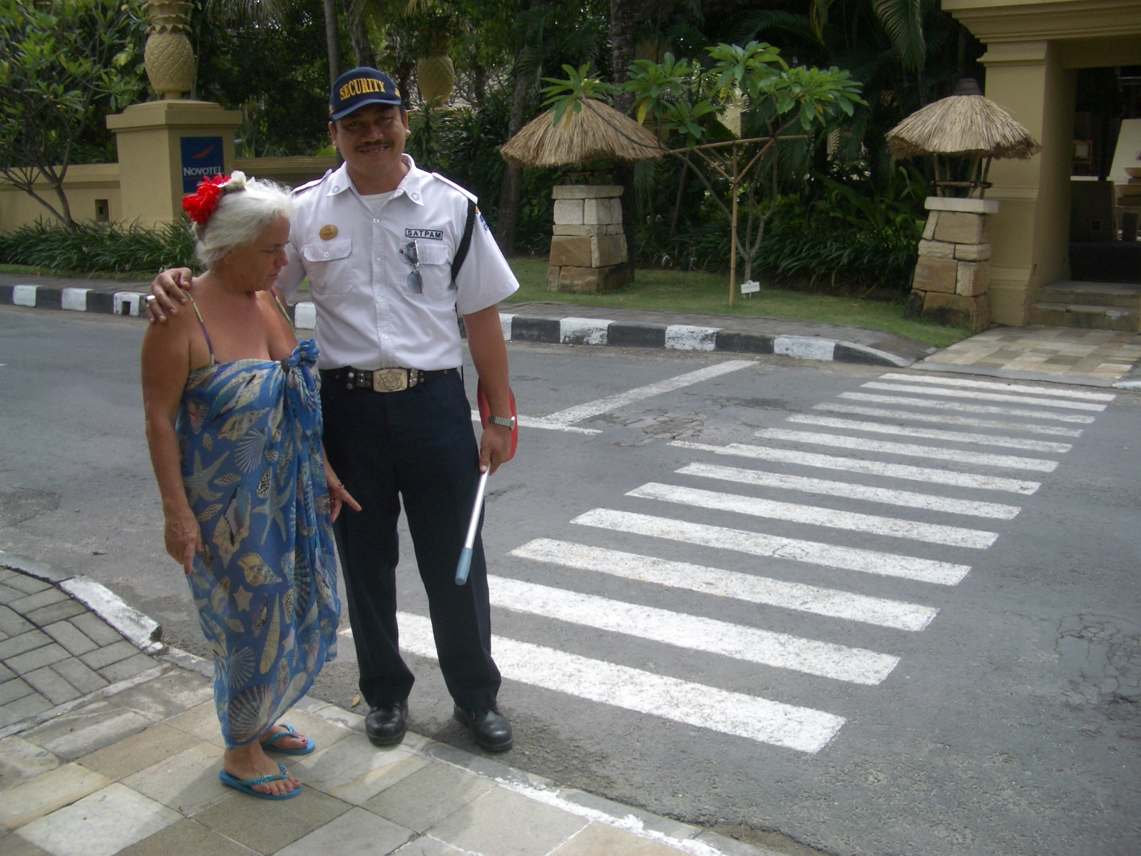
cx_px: 570
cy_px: 428
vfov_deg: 40.7
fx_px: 1154
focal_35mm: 35
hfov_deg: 52.6
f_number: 2.6
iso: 50
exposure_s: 1/640
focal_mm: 5.8
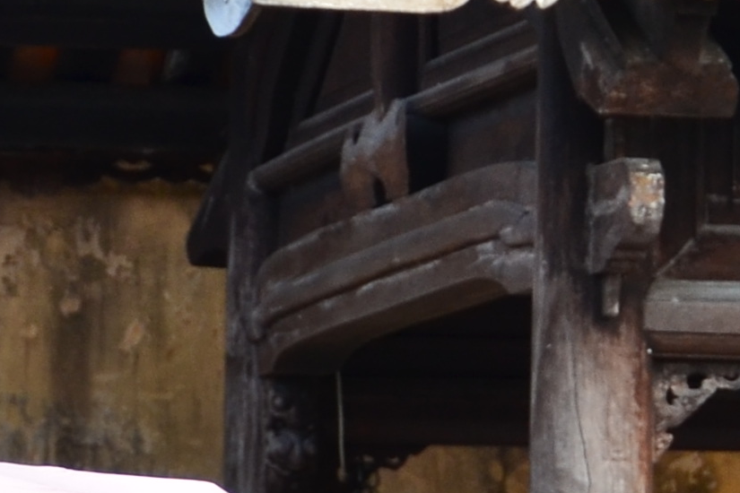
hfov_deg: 6.0
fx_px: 6988
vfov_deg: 4.0
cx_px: 1219
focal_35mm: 340
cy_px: 886
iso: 200
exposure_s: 1/400
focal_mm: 38
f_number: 4.5
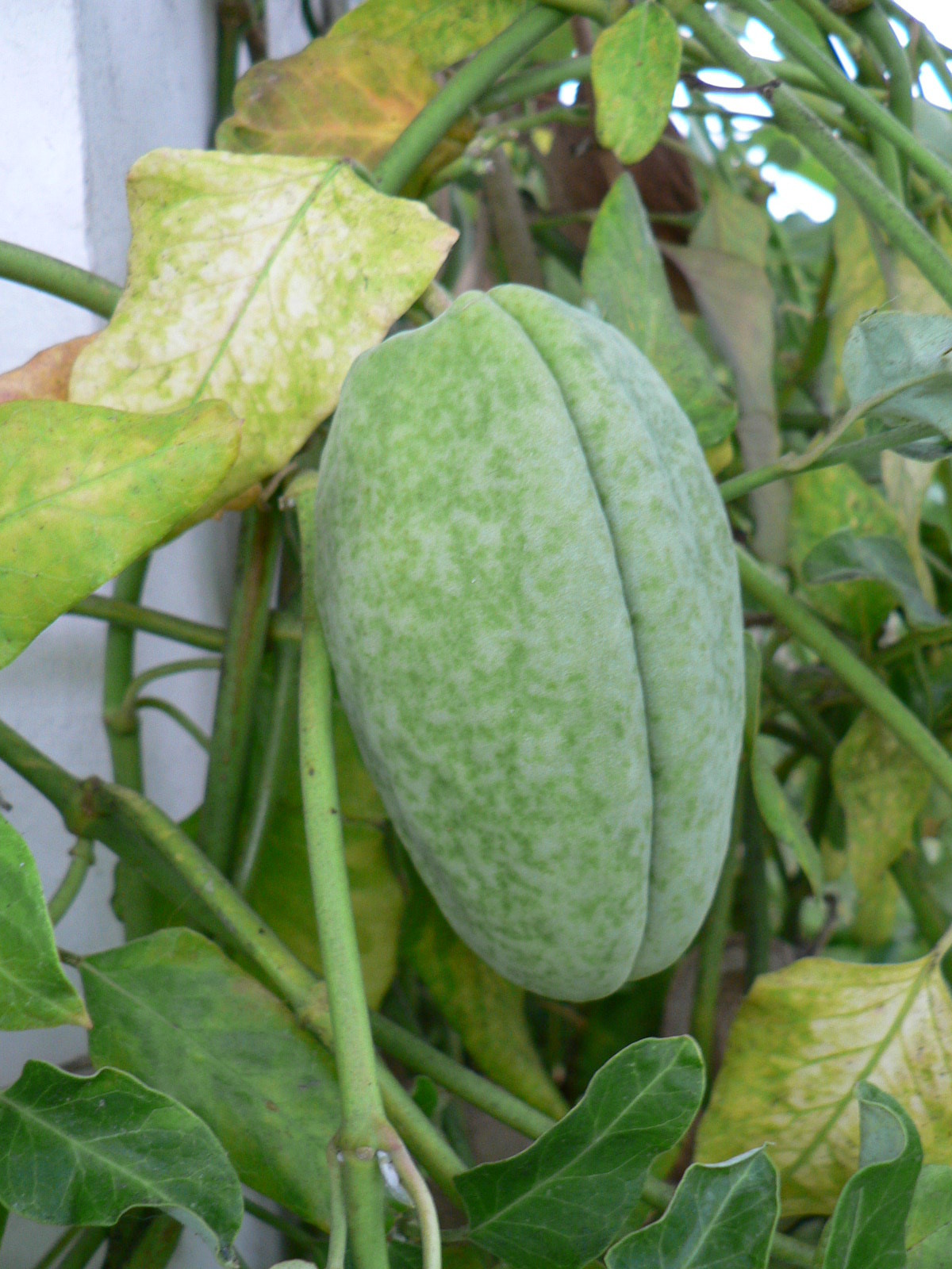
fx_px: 1320
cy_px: 634
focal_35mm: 36
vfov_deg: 51.4
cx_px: 476
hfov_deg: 39.7
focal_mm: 6
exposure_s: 1/30
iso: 150
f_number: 2.8
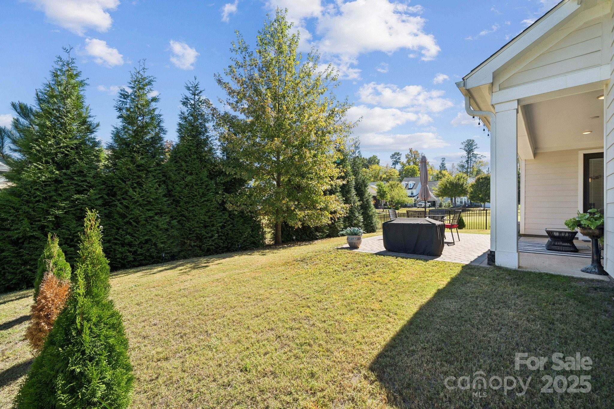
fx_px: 256
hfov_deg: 100.4
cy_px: 204
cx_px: 307
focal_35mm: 15
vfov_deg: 77.3
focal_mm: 15
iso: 100
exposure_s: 1/125
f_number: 8
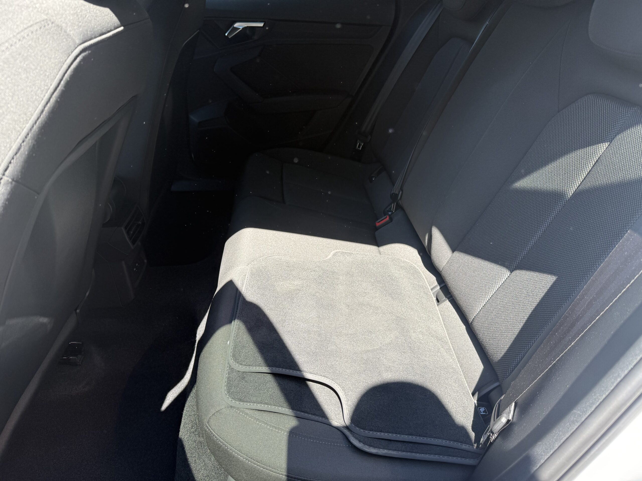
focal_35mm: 24
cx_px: 321
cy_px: 240
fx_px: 445
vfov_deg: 56.8
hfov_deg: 71.6
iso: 80
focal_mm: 6.76
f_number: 1.78
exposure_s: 1/309
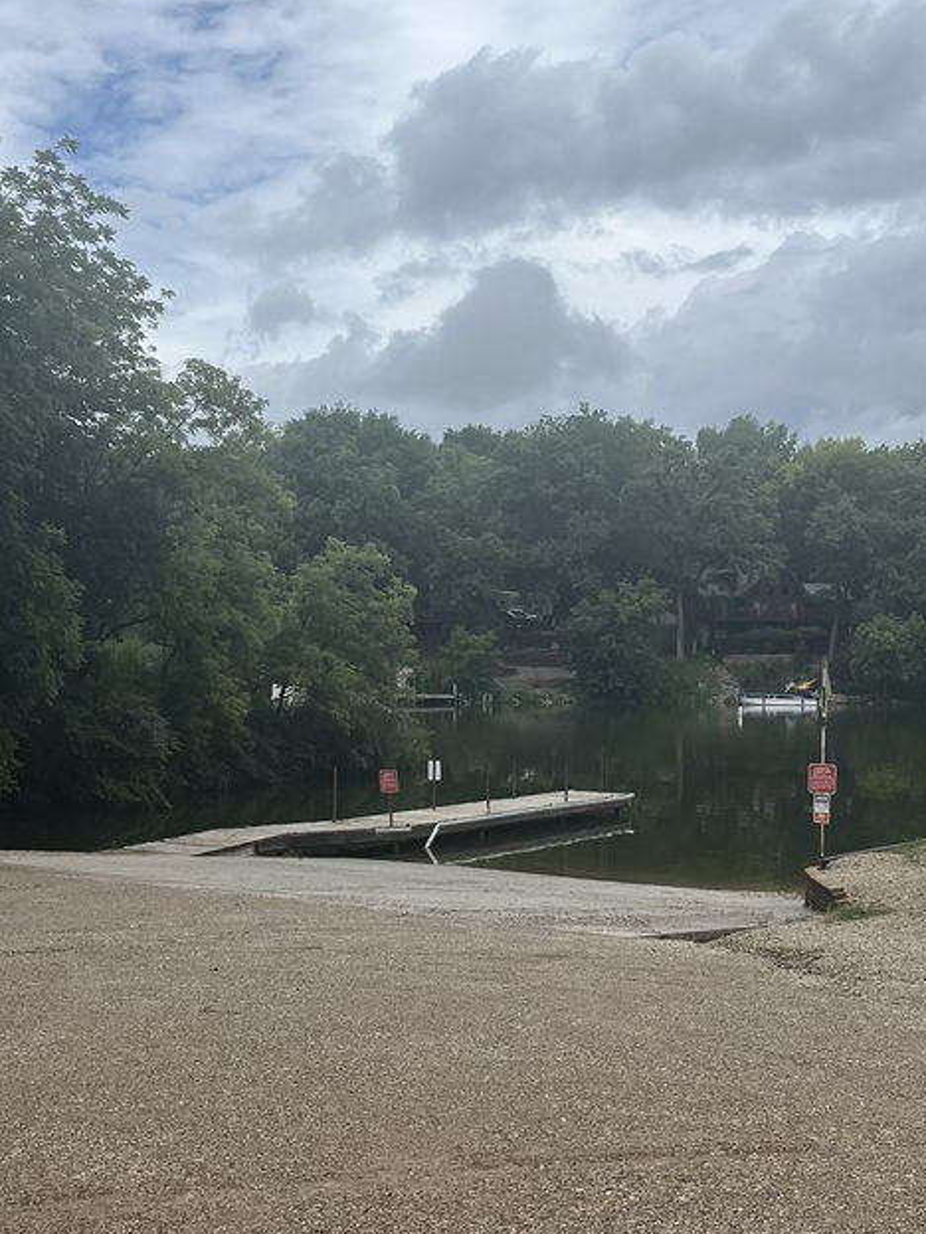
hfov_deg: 32.2
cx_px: 516
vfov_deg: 42.1
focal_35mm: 45
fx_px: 1605
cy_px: 621
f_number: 1.6
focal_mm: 5.1
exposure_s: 1/7353
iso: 50
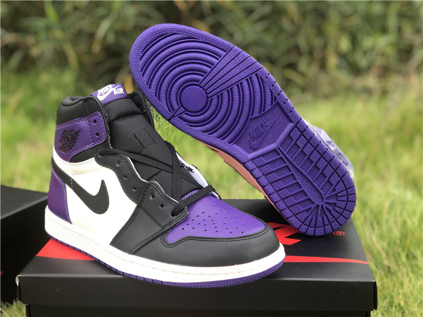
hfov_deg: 36.8
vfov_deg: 28.0
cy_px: 158
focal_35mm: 52
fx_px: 635
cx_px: 212
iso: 25
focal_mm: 6
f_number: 2.4
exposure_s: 1/100
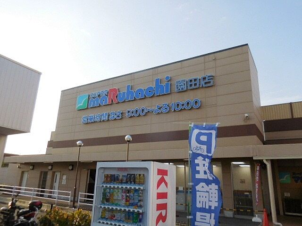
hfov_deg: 69.4
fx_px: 218
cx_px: 151
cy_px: 113
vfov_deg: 54.9
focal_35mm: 25
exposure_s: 1/800
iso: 125
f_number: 3.3
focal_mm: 4.5
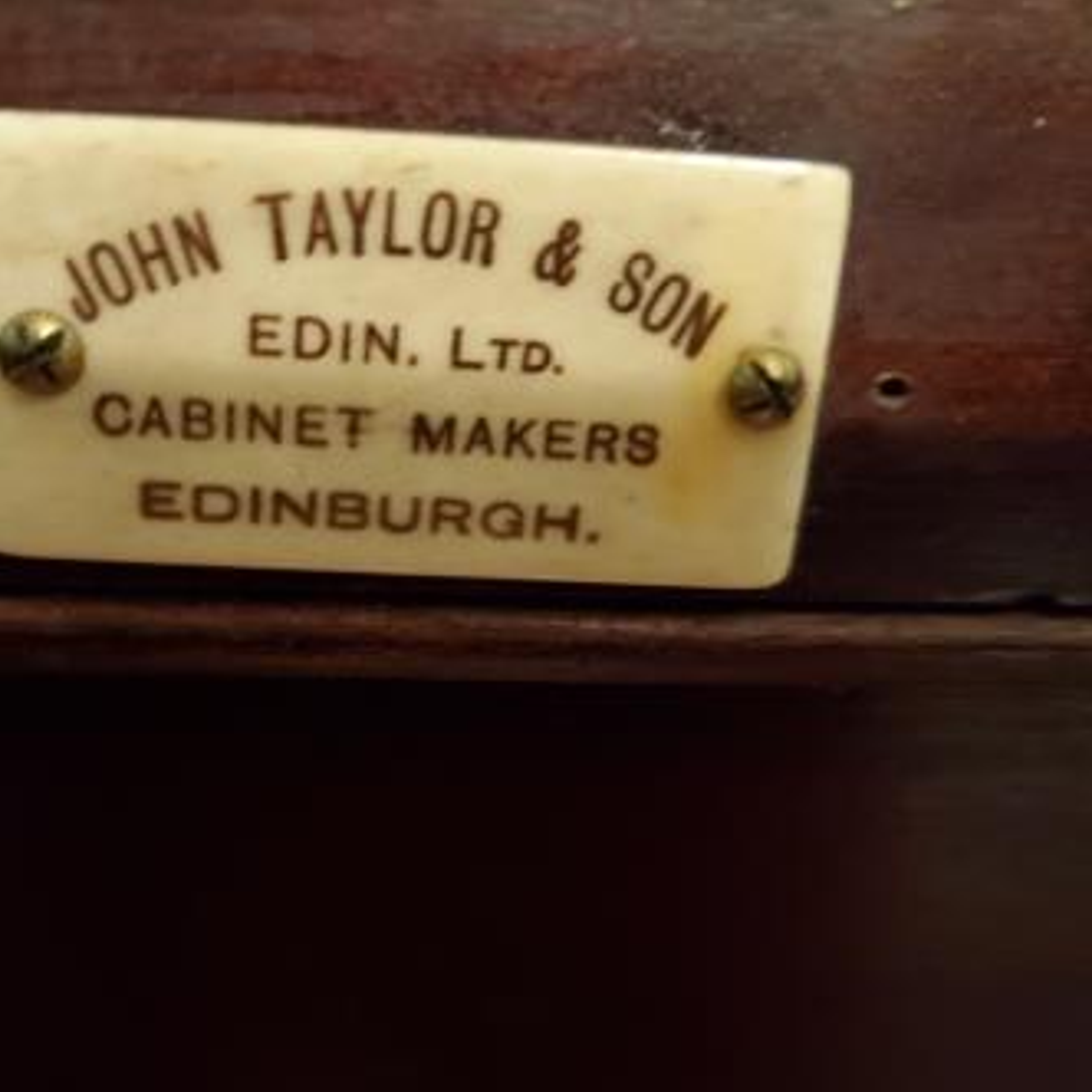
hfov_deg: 51.6
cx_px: 365
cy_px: 549
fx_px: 1106
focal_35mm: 31
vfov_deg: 52.5
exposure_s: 1/13
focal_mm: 4.3
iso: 640
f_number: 1.5
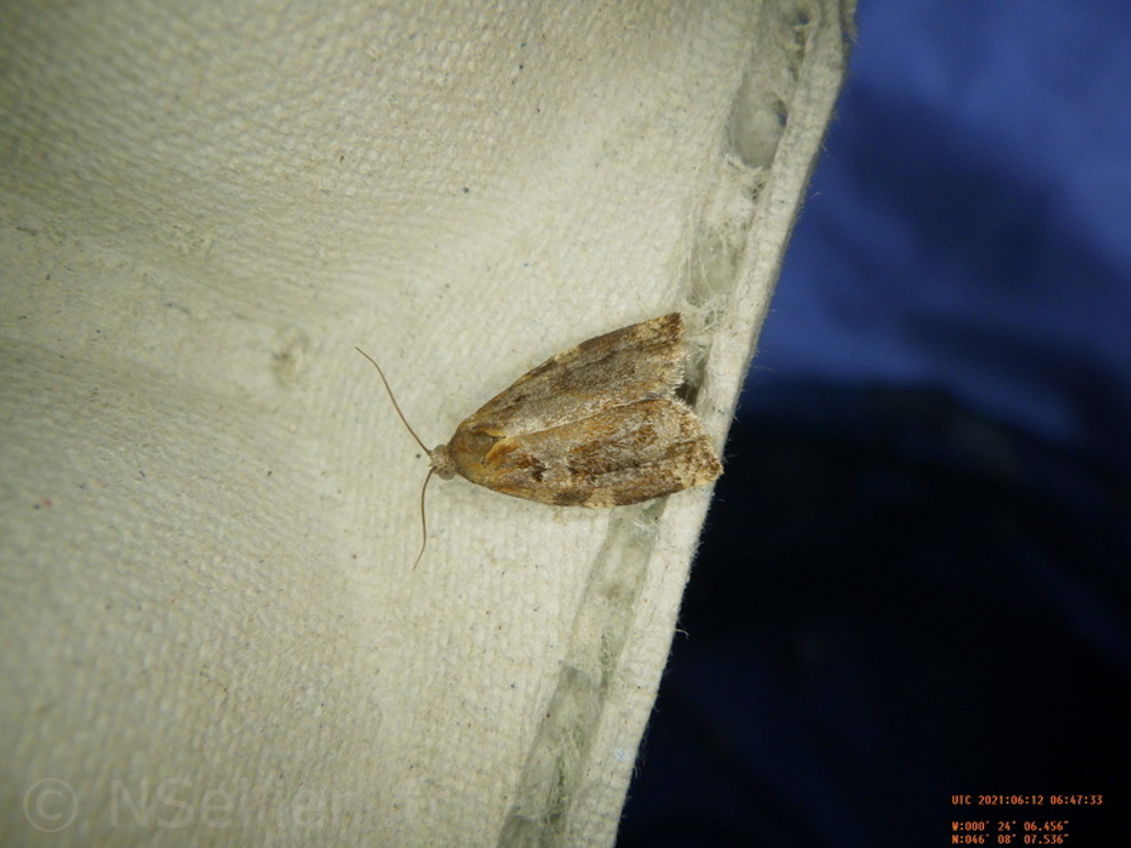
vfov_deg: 41.8
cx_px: 566
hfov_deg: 54.0
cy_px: 424
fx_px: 1111
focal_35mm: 34
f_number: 4.6
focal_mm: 6.1
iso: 250
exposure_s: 1/1250
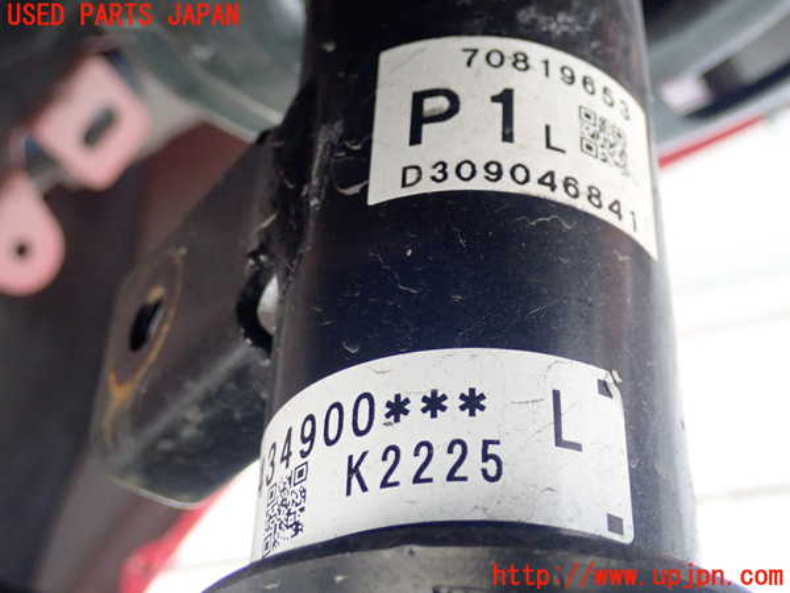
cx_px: 395
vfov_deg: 25.7
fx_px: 1301
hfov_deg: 33.8
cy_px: 296
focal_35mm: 57
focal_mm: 10.29
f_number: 3.5
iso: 800
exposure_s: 1/40
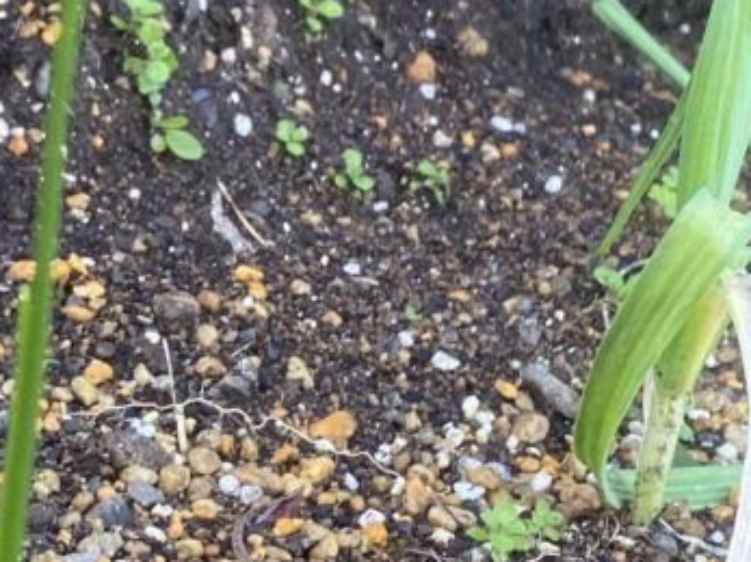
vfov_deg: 24.2
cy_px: 151
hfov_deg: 29.0
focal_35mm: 60
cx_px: 838
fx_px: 1301
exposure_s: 1/121
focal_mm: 4.25
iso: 100
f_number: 1.8
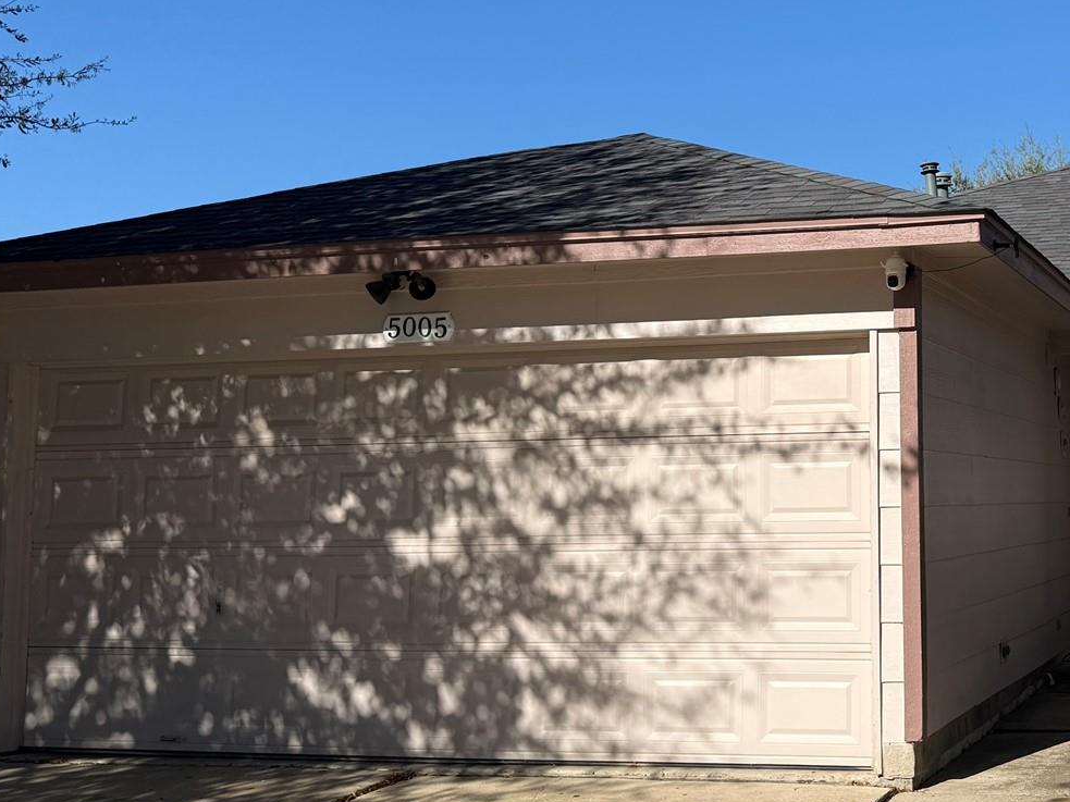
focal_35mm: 50
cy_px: 345
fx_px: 1545
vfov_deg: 29.1
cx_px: 931
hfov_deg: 36.2
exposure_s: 1/6173
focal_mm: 6.76
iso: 80
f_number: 1.78
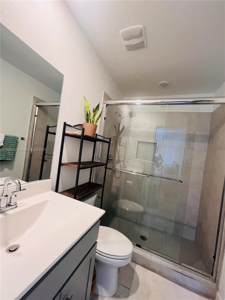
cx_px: 112
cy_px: 150
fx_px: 113
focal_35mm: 13
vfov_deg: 106.2
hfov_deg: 89.9
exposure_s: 1/60
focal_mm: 1.57
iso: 200
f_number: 1.8
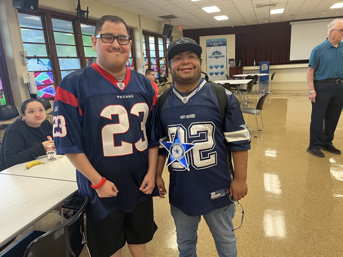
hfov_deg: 67.3
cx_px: 172
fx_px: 258
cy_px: 128
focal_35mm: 26
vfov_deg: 53.1
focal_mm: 5.1
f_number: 1.6
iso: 200
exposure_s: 1/60
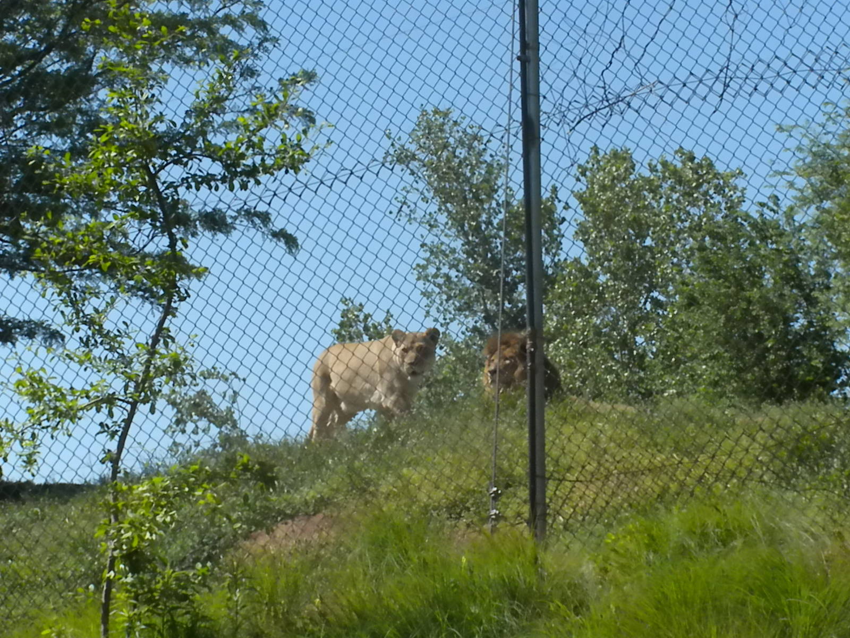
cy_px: 319
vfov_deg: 12.5
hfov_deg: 16.6
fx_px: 2922
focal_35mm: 119
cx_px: 425
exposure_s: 1/410
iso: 640
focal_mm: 21
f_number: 14
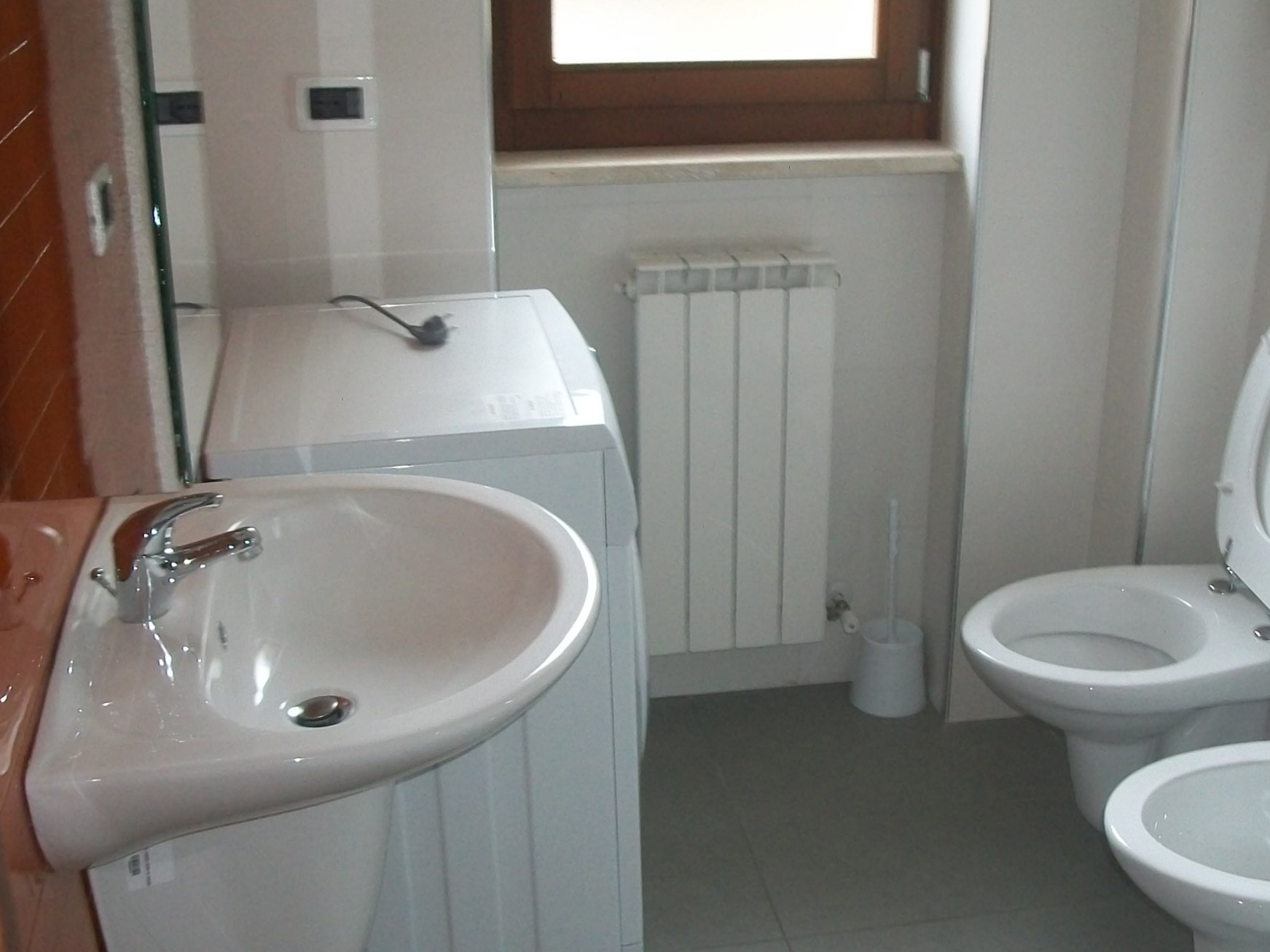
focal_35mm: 47
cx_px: 781
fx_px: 1724
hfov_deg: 40.2
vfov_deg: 30.9
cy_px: 524
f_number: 2.9
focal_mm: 5.7
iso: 160
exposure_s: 1/30
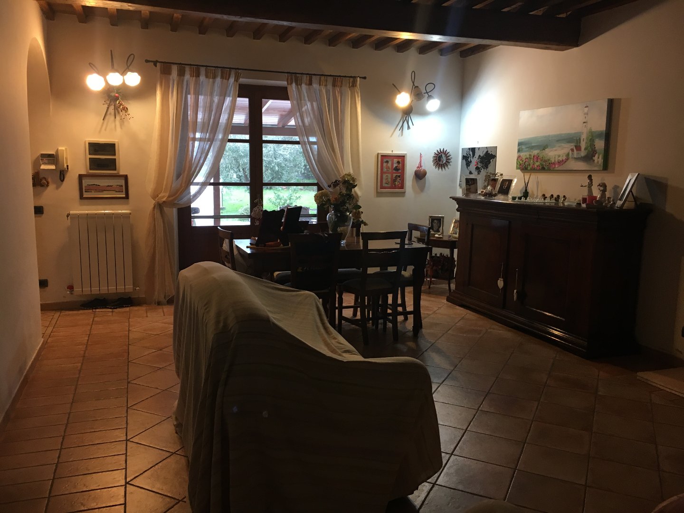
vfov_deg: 48.2
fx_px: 573
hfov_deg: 61.7
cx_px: 342
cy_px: 256
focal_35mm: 29
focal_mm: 4.15
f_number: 2.2
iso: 100
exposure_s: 1/33
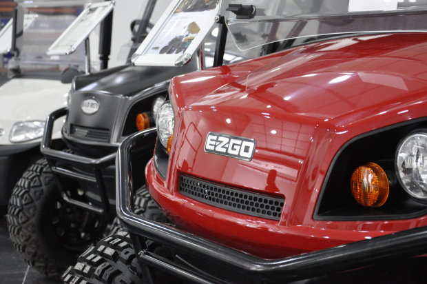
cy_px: 142
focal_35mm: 75
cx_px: 214
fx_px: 889
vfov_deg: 18.1
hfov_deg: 27.0
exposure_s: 1/60
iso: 3200
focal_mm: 50
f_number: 5
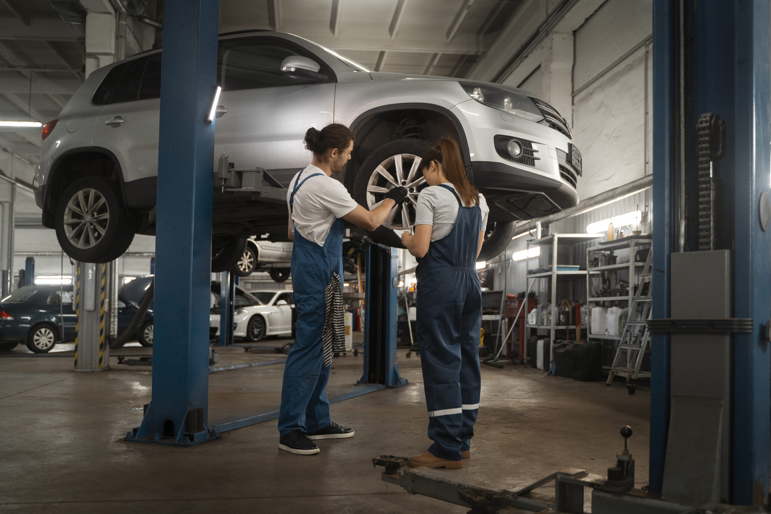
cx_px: 386
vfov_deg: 41.1
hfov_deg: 58.7
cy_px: 257
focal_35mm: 32
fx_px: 685
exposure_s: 1/160
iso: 1250
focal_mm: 32
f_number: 2.8
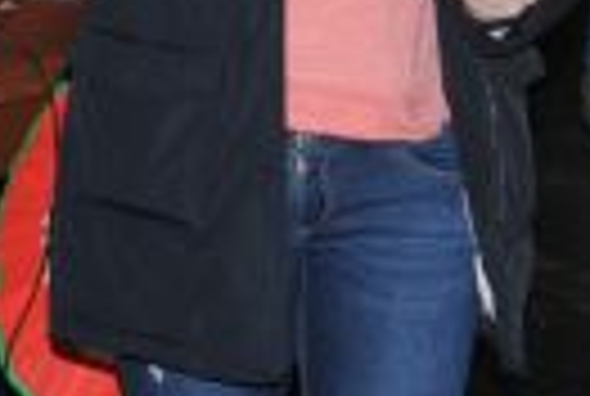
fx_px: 3597
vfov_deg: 6.3
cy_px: 14
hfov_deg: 9.3
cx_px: 5
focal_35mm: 219
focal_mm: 36
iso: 400
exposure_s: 1/60
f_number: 4
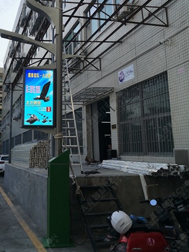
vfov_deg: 46.3
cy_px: 93
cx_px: 60
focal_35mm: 40
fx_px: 291
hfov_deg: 35.5
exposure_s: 1/2551
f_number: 1.8
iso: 50
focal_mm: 3.95
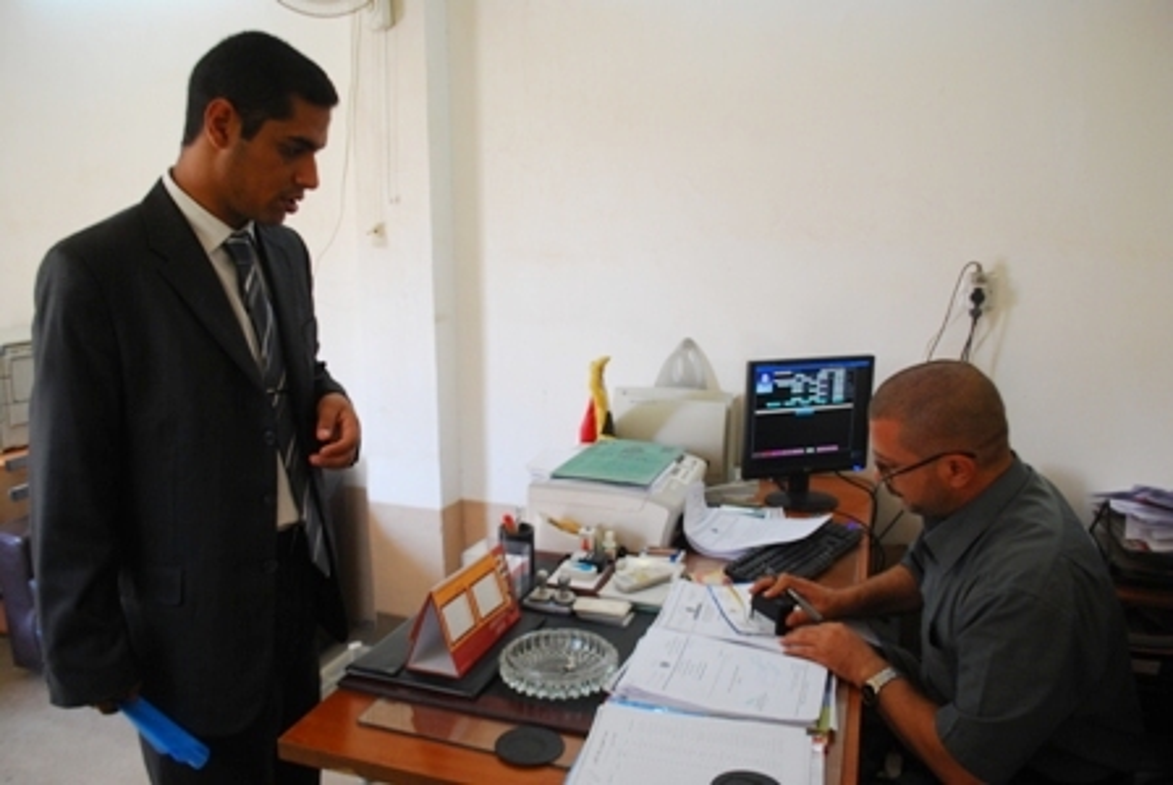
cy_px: 392
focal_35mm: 27
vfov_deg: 48.1
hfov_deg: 67.3
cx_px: 586
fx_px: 881
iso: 400
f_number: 3.5
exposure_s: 1/50
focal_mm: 18
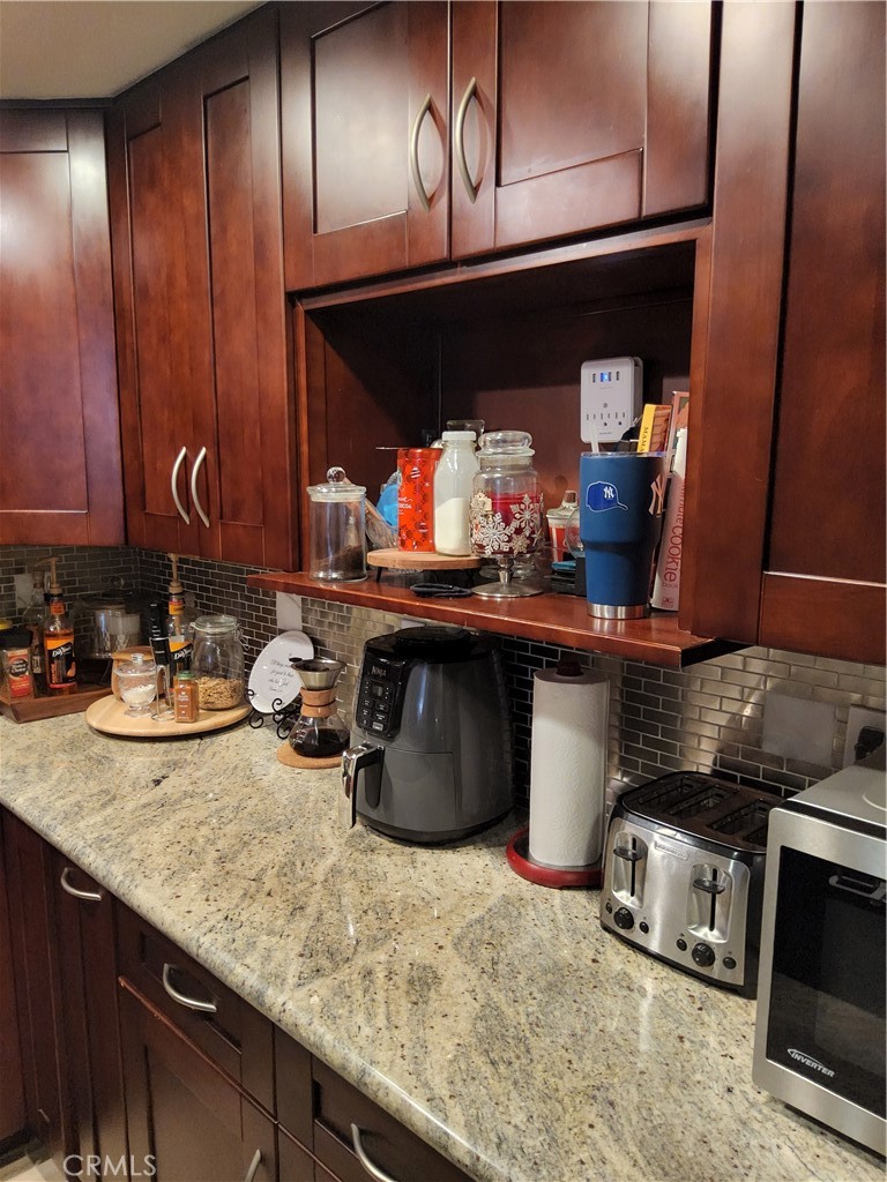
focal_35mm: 25
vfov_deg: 69.4
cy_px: 591
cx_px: 444
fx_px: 854
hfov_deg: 54.9
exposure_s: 1/100
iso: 800
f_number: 2
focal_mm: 3.08
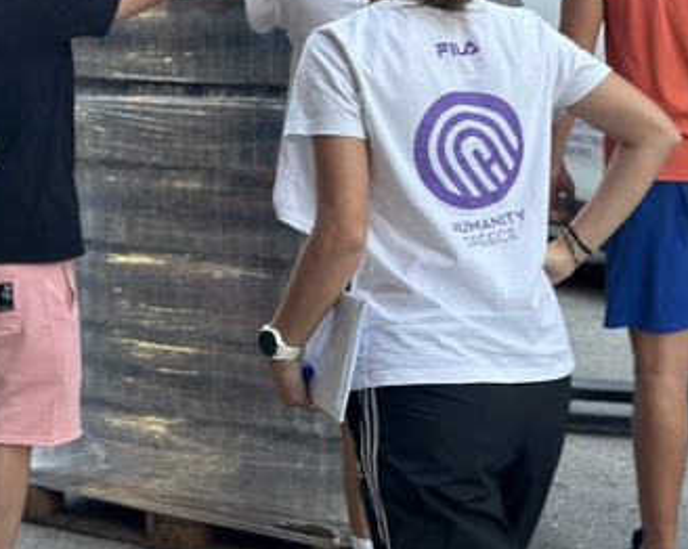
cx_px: 334
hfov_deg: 20.6
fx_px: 1893
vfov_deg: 16.4
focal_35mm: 93
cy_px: 94
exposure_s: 1/100
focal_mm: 6.86
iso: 125
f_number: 1.78
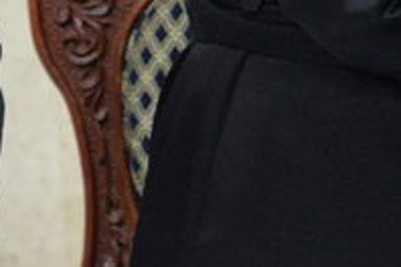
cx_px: 275
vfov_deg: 3.9
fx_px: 3932
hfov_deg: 5.8
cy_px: -105
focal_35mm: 353
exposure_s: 1/200
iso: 4000
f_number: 7.1
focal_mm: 50
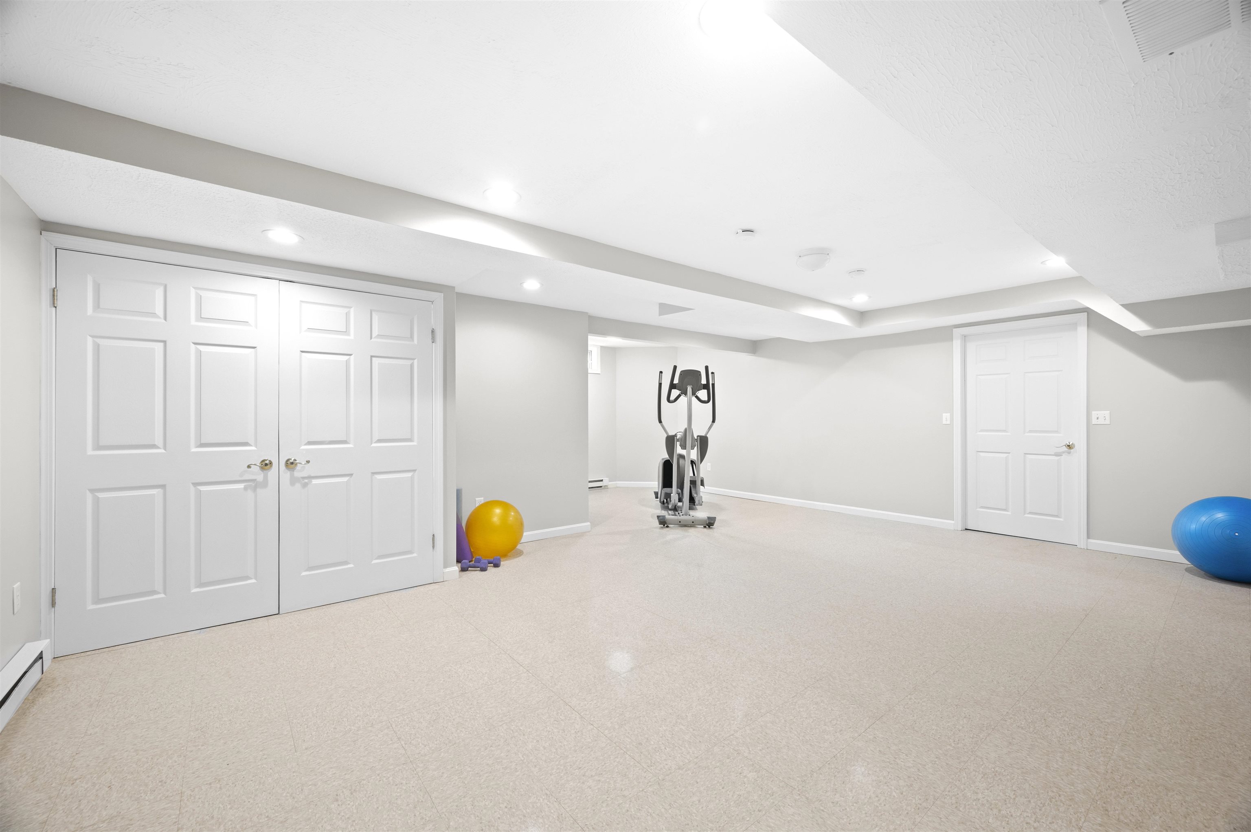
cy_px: 416
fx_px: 503
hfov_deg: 102.3
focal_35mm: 14
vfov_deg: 79.1
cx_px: 626
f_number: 7.1
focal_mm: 14.5
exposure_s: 1.6
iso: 250
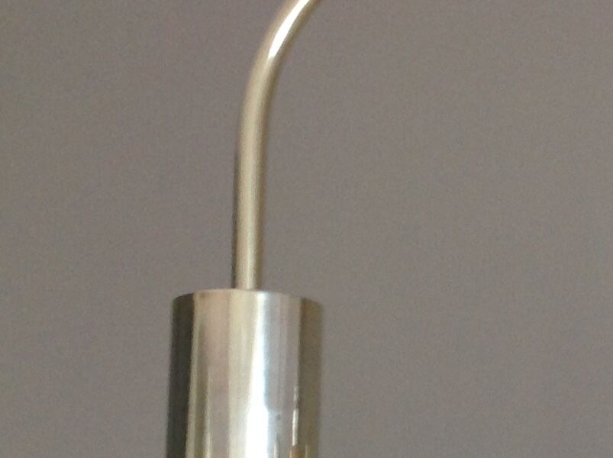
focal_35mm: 113
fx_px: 1998
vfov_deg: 13.0
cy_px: 425
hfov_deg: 16.8
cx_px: 696
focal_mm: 4.28
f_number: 2.4
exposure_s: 1/15
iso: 80
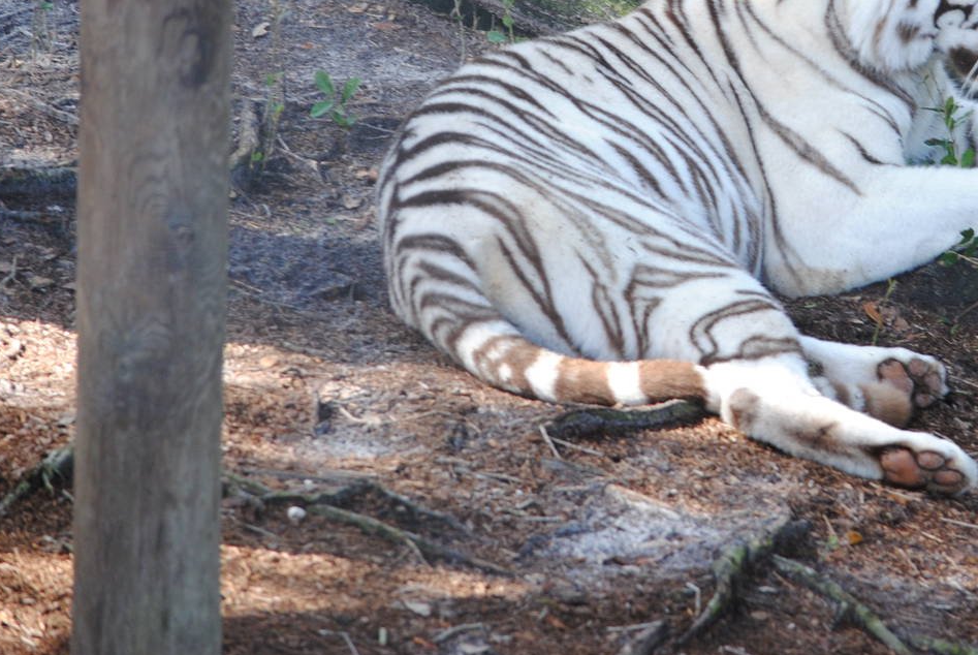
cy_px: 106
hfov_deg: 6.5
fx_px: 8618
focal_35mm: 317
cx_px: 747
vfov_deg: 4.3
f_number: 4.8
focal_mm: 125
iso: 280
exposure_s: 1/125
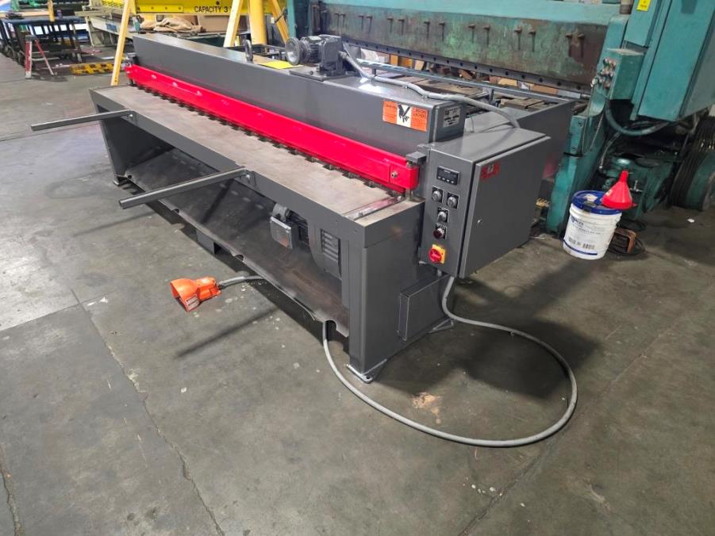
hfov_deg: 73.9
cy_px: 268
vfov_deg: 58.9
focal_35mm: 23
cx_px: 358
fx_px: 475
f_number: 1.7
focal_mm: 6.3
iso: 1000
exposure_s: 1/60
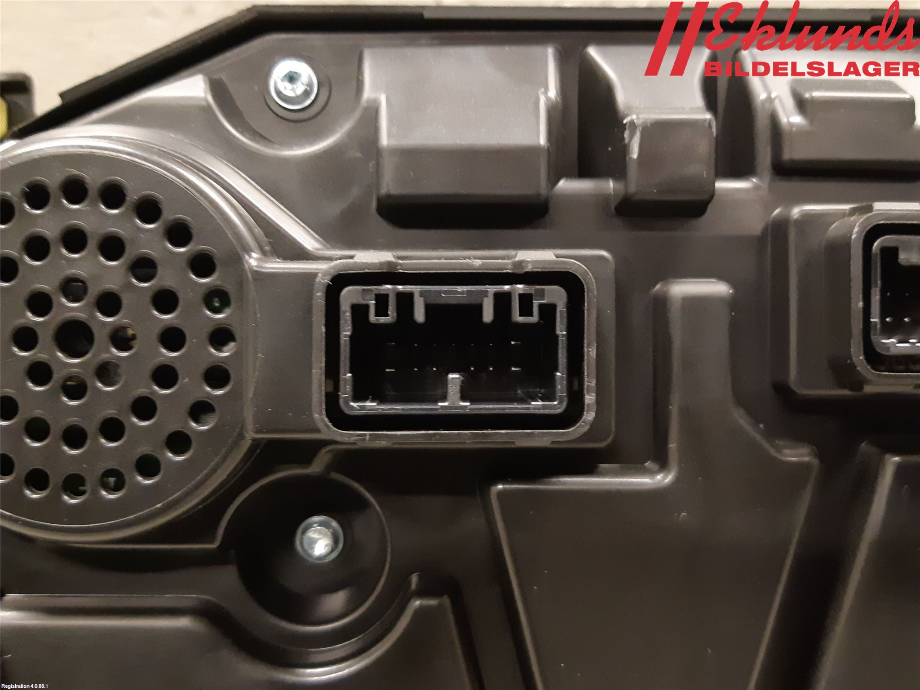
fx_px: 691
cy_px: 345
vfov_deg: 53.1
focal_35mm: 26
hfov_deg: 67.3
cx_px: 460
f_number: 1.7
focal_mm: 3.93
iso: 400
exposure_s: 1/25
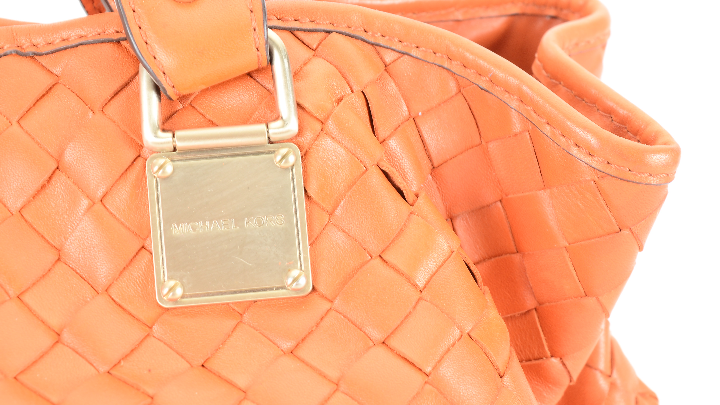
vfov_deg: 14.0
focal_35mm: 87
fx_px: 1652
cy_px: 202
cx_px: 360
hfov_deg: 24.6
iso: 320
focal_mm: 55
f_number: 10
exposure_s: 1/60
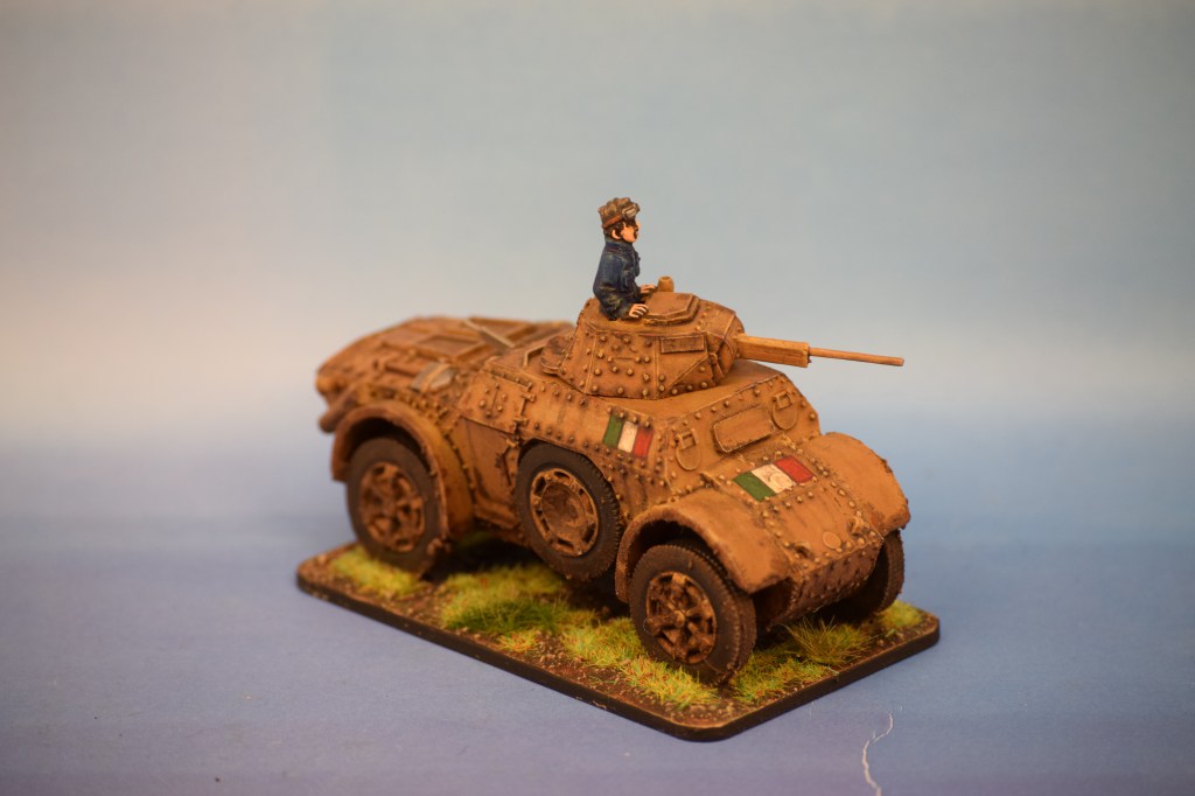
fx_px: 6222
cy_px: 398
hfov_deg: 11.0
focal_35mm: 188
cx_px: 598
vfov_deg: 7.3
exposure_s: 1/125
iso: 900
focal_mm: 125
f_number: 4.8
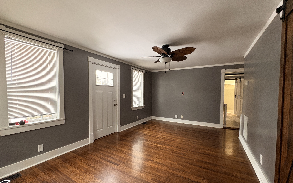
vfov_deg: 71.1
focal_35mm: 16
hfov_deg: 97.7
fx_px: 128
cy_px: 99
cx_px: 139
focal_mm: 2.22
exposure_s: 1/60
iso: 500
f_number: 2.2
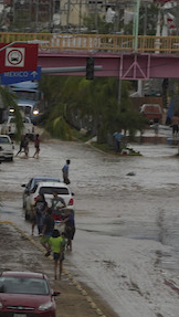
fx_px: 4746
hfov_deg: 2.2
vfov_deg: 3.8
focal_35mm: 564
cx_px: -57
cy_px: 255
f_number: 6.3
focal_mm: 221
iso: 500
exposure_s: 1/800
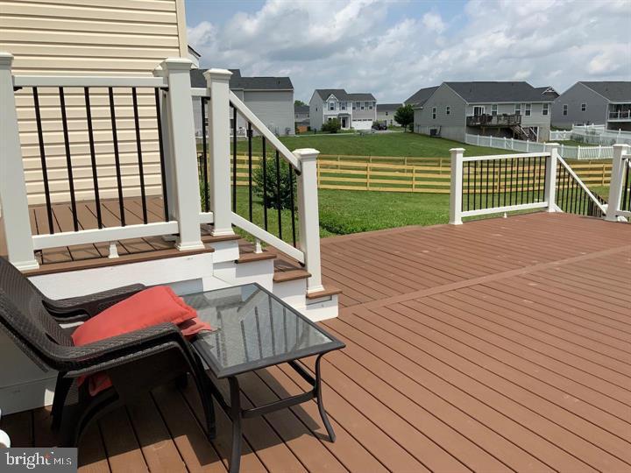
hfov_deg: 61.7
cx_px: 316
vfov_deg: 48.2
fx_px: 529
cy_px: 236
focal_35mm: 29
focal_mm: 3
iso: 16
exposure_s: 1/2959
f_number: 1.8
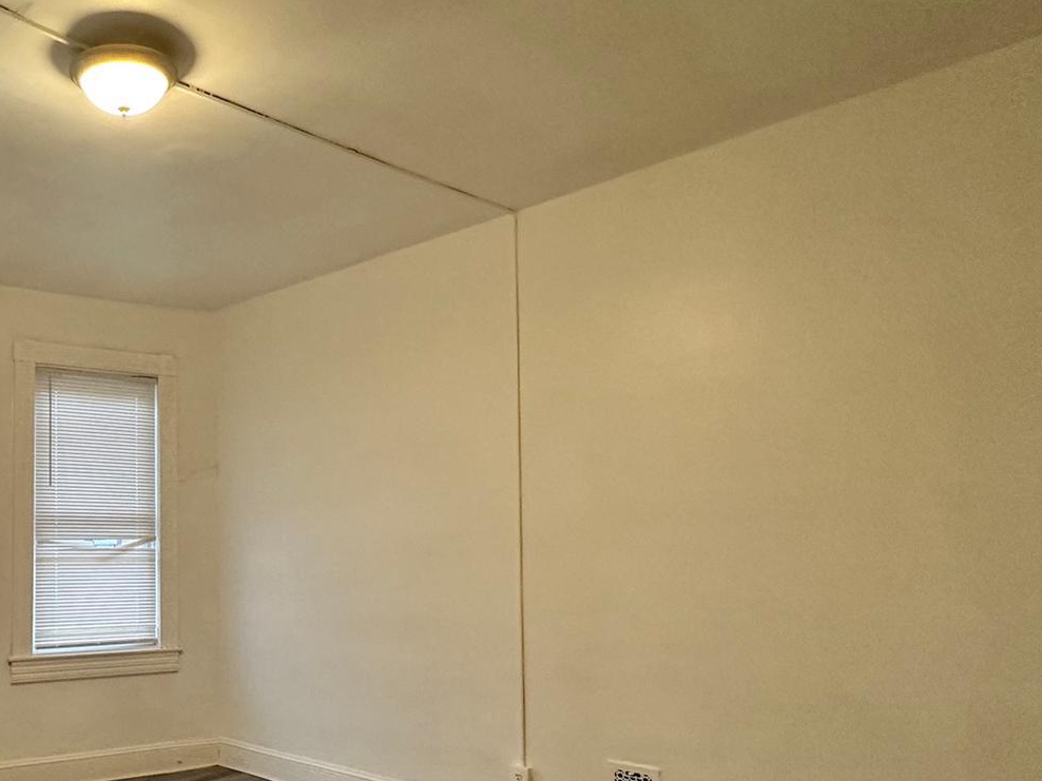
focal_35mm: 29
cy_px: 518
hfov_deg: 56.3
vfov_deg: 47.5
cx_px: 179
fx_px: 873
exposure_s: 1/120
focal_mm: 2.22
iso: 250
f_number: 2.2
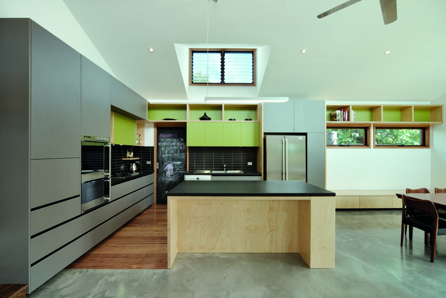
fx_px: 186
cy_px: 149
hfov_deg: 100.4
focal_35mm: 15
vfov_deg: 77.4
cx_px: 223
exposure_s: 1/10
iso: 100
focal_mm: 15
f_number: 16
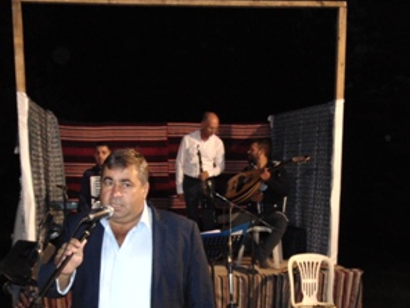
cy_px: 300
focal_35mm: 54
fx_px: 640
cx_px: 194
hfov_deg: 35.5
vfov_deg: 25.8
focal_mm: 4.5
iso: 200
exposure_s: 1/30
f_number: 3
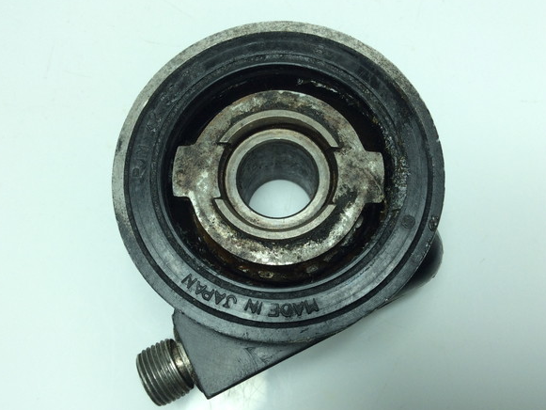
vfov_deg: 43.0
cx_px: 269
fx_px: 521
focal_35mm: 33
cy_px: 205
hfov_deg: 55.3
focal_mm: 3.3
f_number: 2.4
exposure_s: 1/295
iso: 32
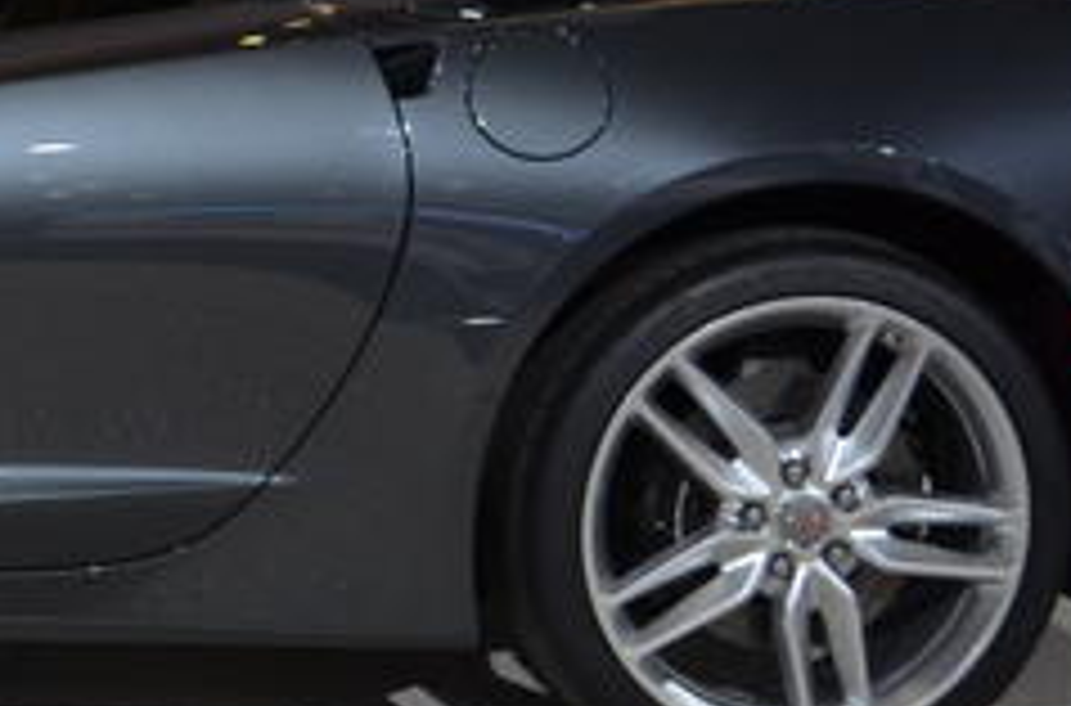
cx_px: -374
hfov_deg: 11.9
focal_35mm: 168
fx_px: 4982
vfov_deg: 8.1
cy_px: 171
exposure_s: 1/200
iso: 500
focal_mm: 26
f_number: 4.2
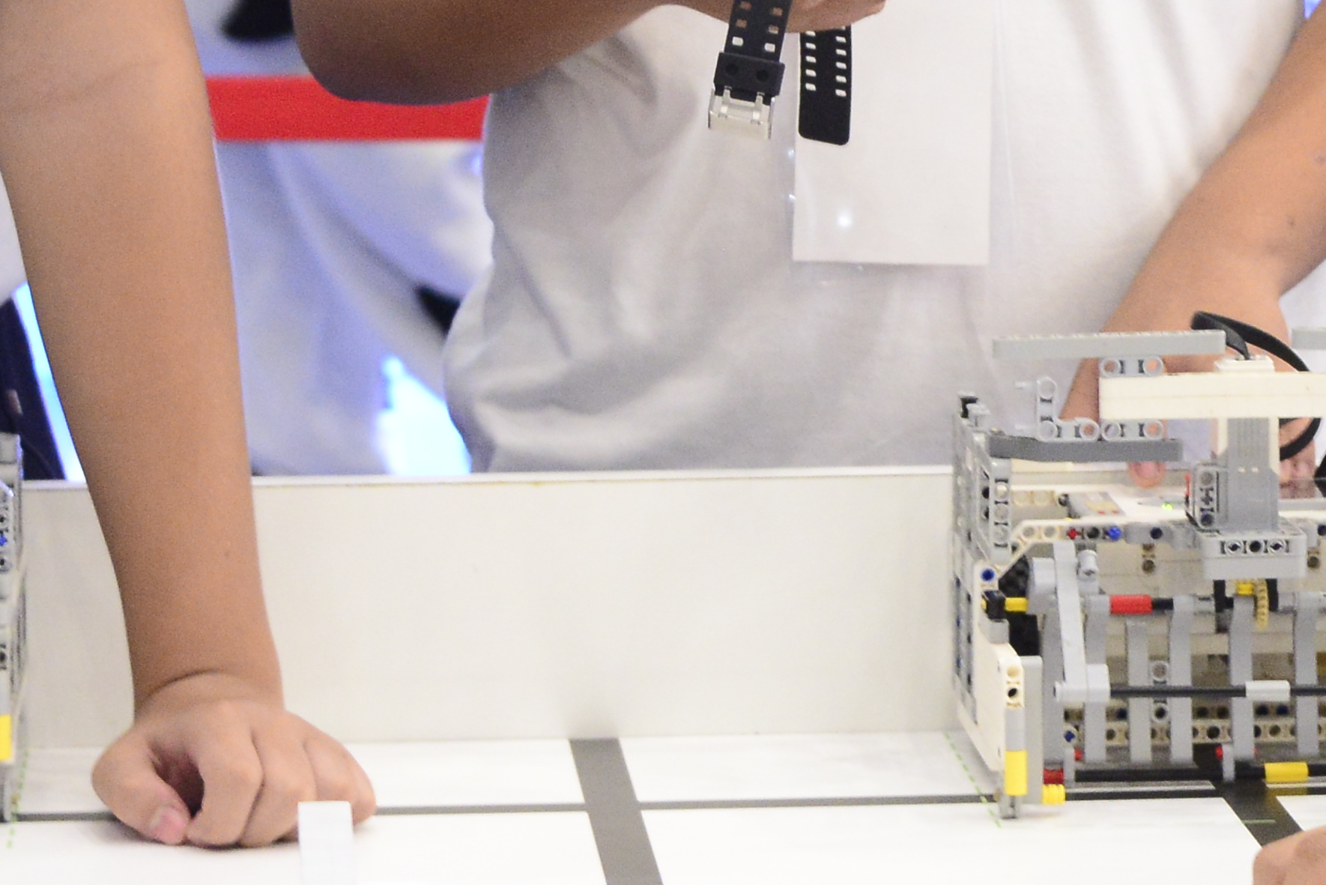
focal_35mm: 183
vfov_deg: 7.4
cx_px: 903
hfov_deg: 11.2
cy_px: -169
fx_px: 6742
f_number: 4
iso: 2000
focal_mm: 44
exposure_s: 1/100
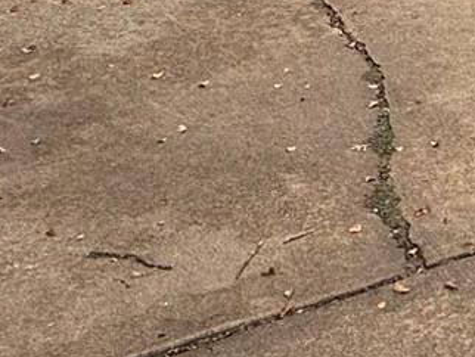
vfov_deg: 13.7
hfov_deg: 19.4
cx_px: 696
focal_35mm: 89
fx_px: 1222
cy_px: -394
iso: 50
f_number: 2.2
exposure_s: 1/445
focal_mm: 2.22
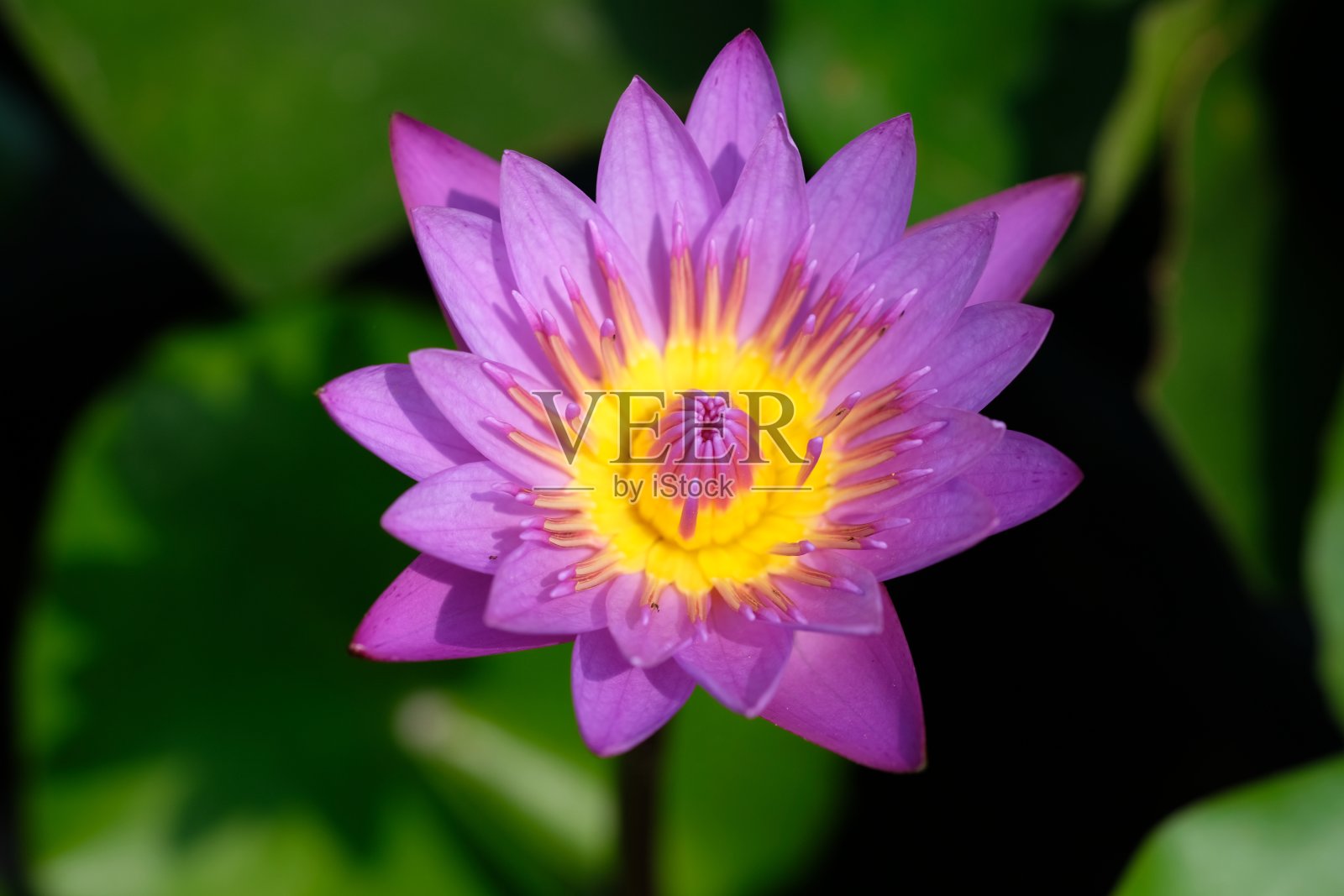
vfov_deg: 15.2
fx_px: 3360
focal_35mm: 90
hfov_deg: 22.6
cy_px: 448
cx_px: 672
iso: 200
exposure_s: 1/200
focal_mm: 60
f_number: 4
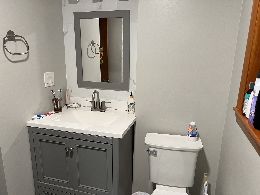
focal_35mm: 26
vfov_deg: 53.1
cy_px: 98
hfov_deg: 67.3
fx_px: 195
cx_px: 130
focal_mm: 5.7
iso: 125
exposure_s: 1/60
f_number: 1.5
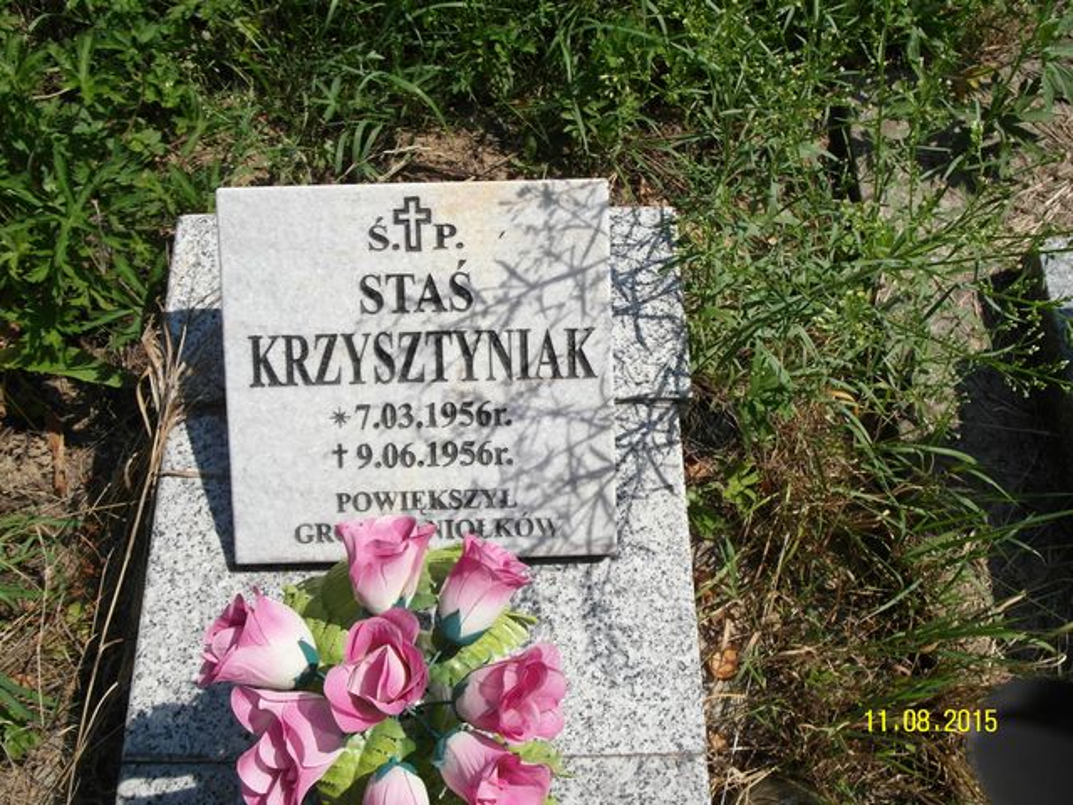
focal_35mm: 30
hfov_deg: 60.0
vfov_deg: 46.8
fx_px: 930
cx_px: 536
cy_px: 402
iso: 80
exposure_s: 1/750
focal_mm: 6.5
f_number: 4.6
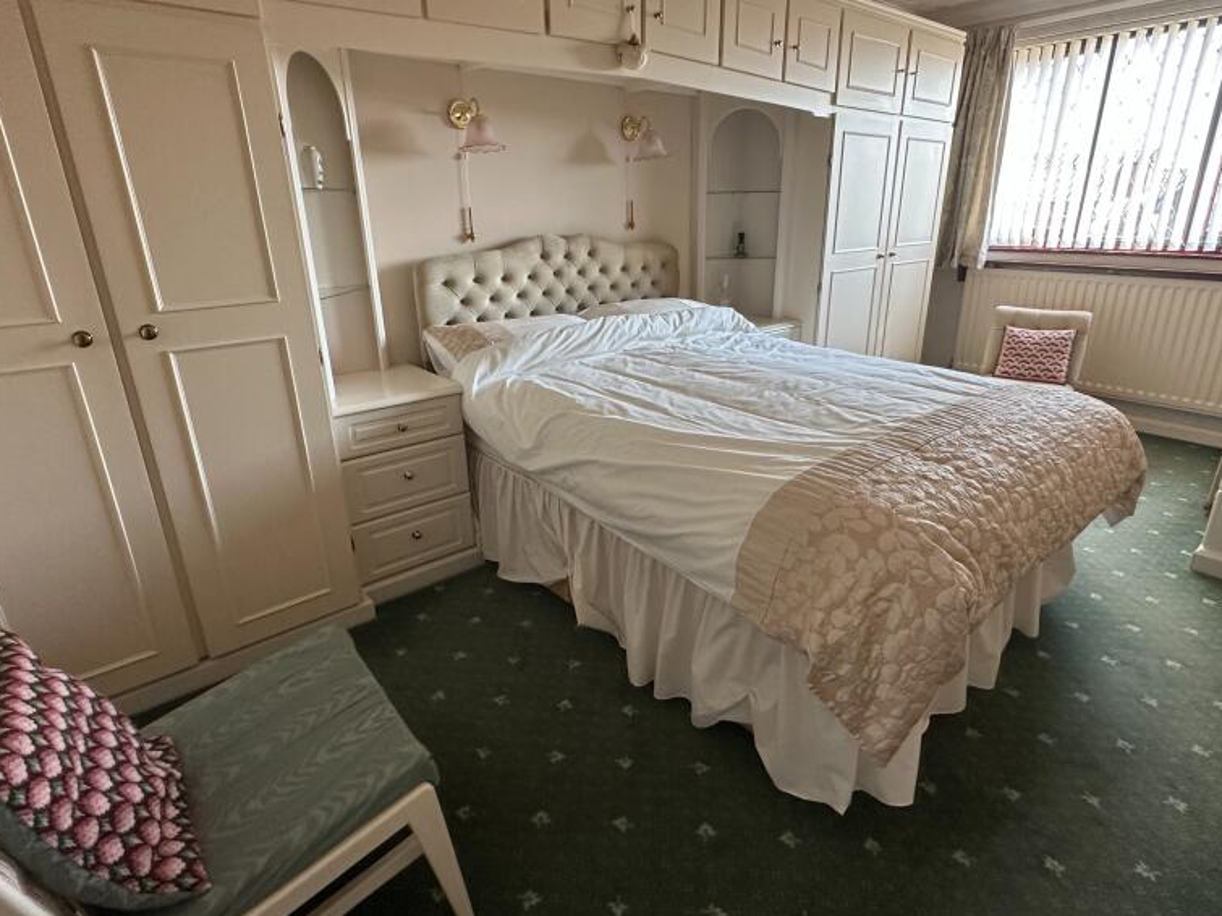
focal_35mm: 19
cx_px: 628
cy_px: 440
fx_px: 671
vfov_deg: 68.6
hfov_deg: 84.7
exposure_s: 1/100
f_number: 2.2
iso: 250
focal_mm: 2.22
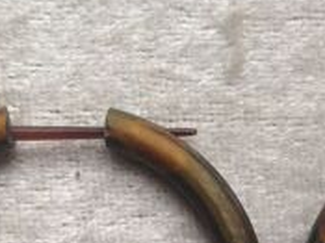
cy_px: 307
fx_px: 901
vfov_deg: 14.8
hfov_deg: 20.2
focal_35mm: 96
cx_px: 273
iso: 50
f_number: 2.4
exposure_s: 1/17
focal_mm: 4.28
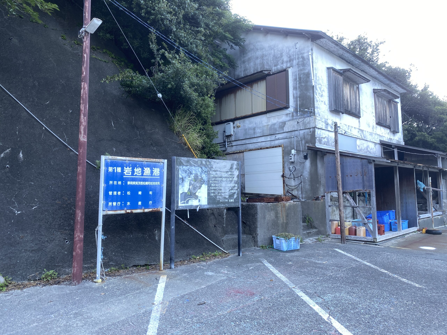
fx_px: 336
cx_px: 224
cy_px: 168
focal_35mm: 26
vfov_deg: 53.1
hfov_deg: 67.3
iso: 80
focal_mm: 4.25
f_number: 1.8
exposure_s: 1/121
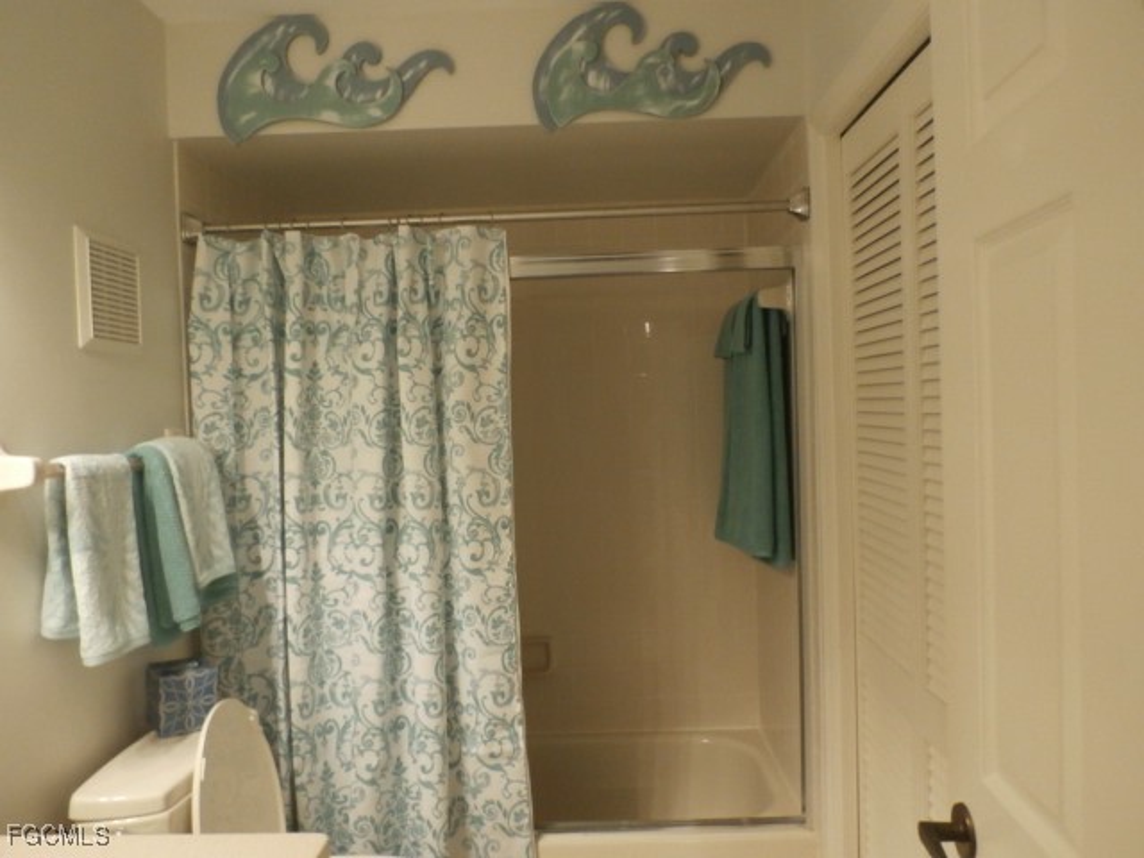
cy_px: 429
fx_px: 826
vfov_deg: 54.9
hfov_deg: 69.4
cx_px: 572
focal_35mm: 25
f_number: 3
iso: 400
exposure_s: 1/10
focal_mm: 4.5
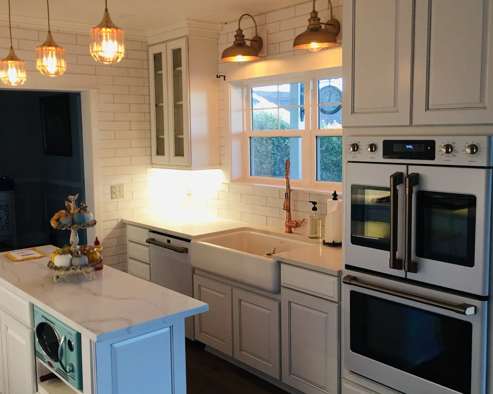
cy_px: 187
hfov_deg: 50.3
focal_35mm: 36
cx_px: 241
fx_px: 525
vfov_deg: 41.1
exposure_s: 1/30
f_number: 2.2
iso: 40
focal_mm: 4.15
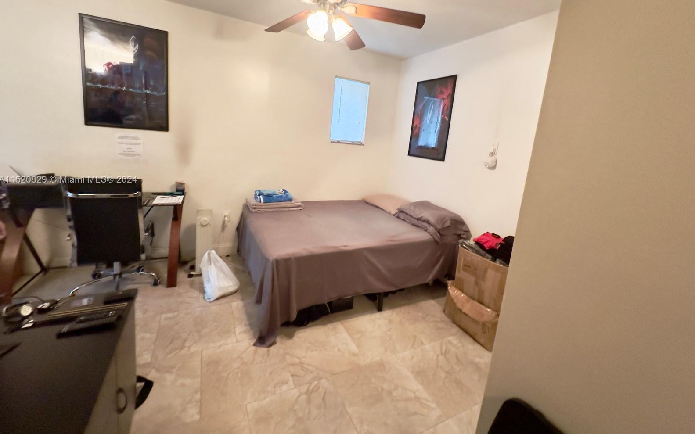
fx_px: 284
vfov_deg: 74.2
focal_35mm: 15
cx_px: 348
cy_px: 180
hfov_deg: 101.5
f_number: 2.2
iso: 800
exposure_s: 1/60
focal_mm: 2.22
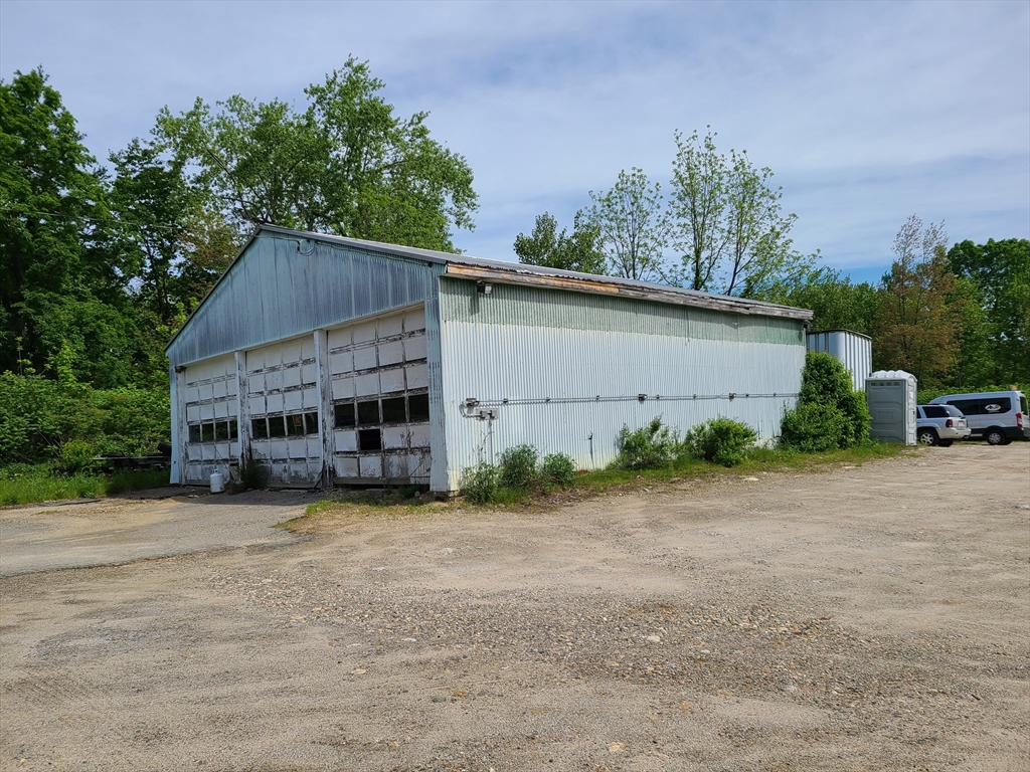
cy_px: 386
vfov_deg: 53.1
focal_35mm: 26
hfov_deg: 67.3
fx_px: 774
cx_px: 515
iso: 40
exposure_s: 1/2897
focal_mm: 5.4
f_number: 1.8
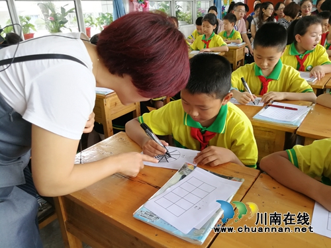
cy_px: 124
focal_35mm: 27
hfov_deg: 65.3
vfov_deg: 51.4
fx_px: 258
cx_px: 166
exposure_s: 1/50
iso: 125
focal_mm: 3.95
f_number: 1.8
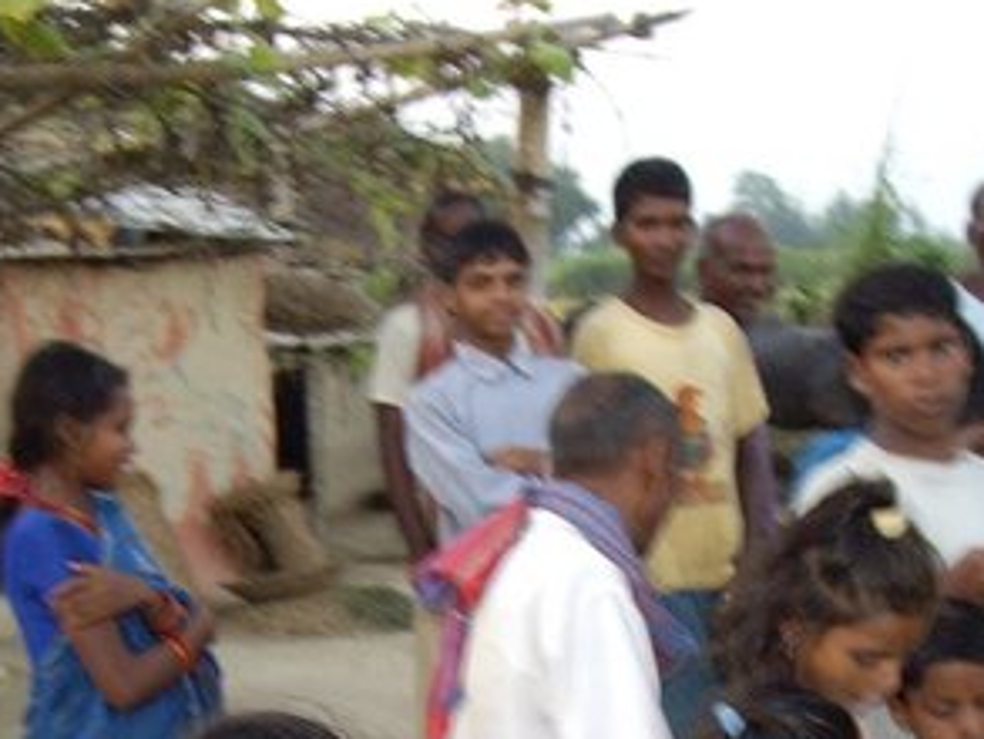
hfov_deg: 23.5
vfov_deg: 17.2
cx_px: 510
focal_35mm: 83
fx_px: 2360
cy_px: 796
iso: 200
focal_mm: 6.2
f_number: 2.7
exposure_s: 1/40
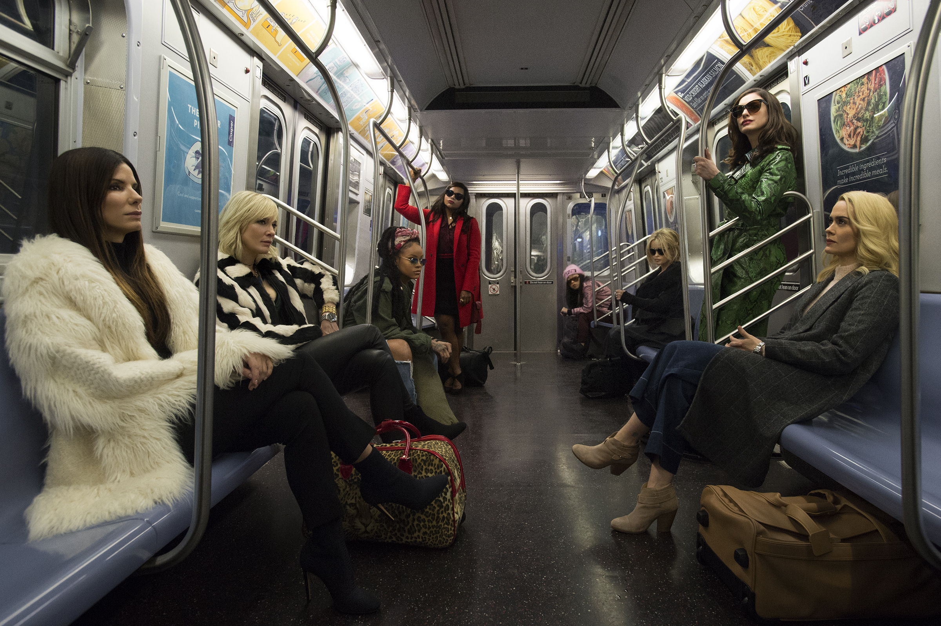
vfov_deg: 57.2
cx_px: 470
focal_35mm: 22
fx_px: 575
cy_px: 313
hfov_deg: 78.6
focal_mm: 22
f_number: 5.6
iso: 5000
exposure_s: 1/160
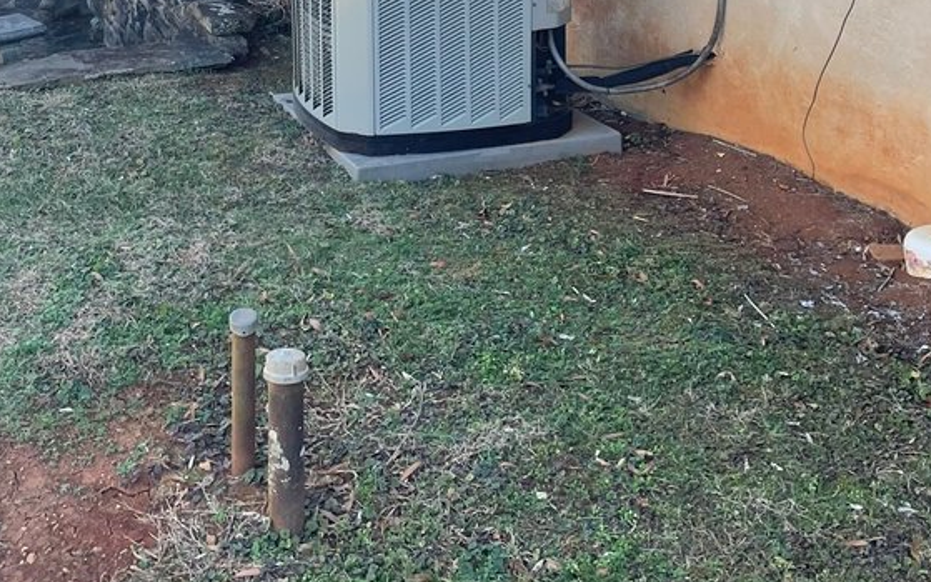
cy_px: -88
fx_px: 1420
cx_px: 409
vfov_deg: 21.7
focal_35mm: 56
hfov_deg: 36.2
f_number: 1.6
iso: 32
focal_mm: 4.2
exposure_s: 1/288
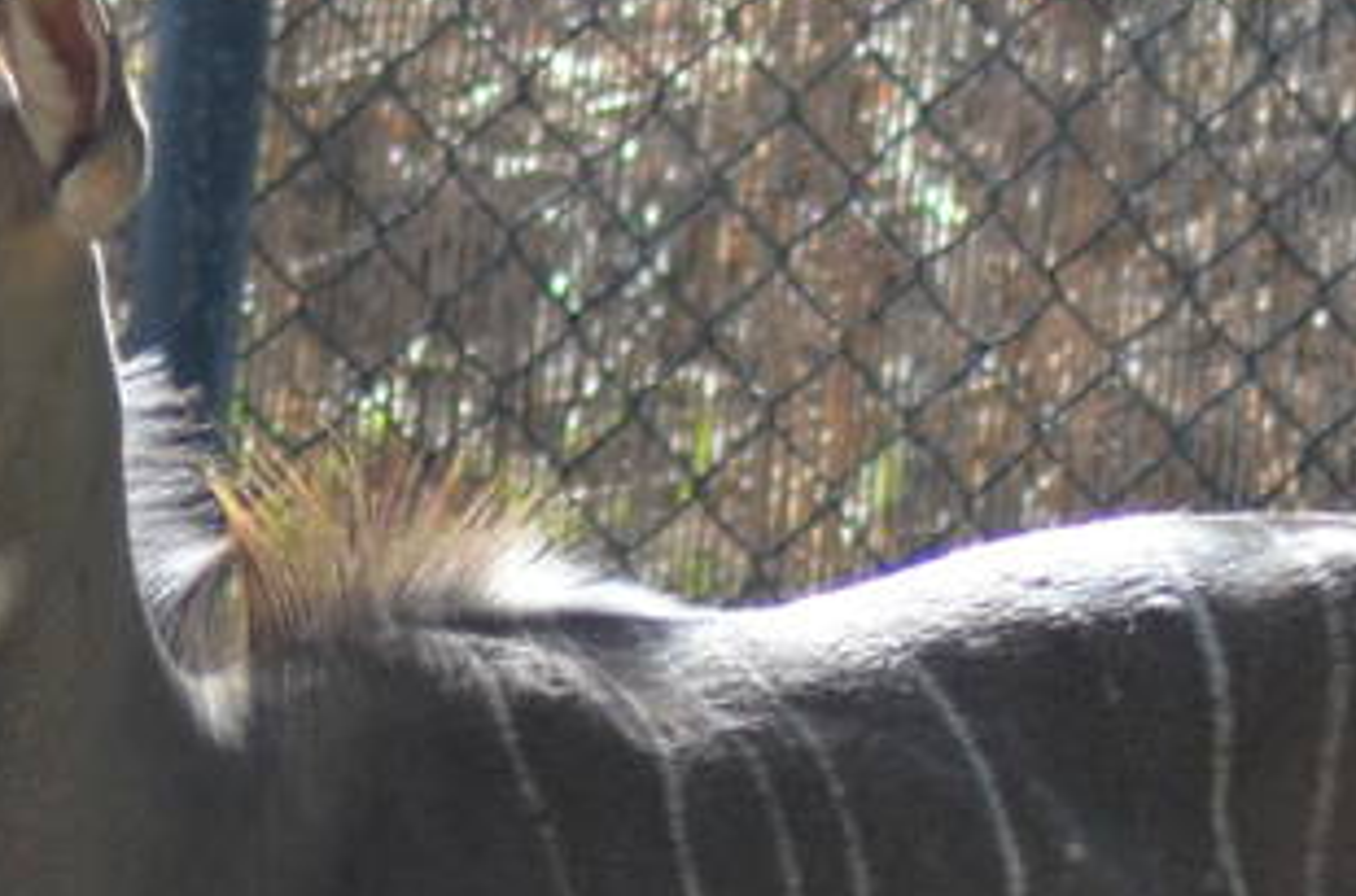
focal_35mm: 1393
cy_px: 852
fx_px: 52336
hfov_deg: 1.5
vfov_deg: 1.0
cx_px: -31
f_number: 4.5
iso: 720
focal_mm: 180
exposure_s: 1/1000
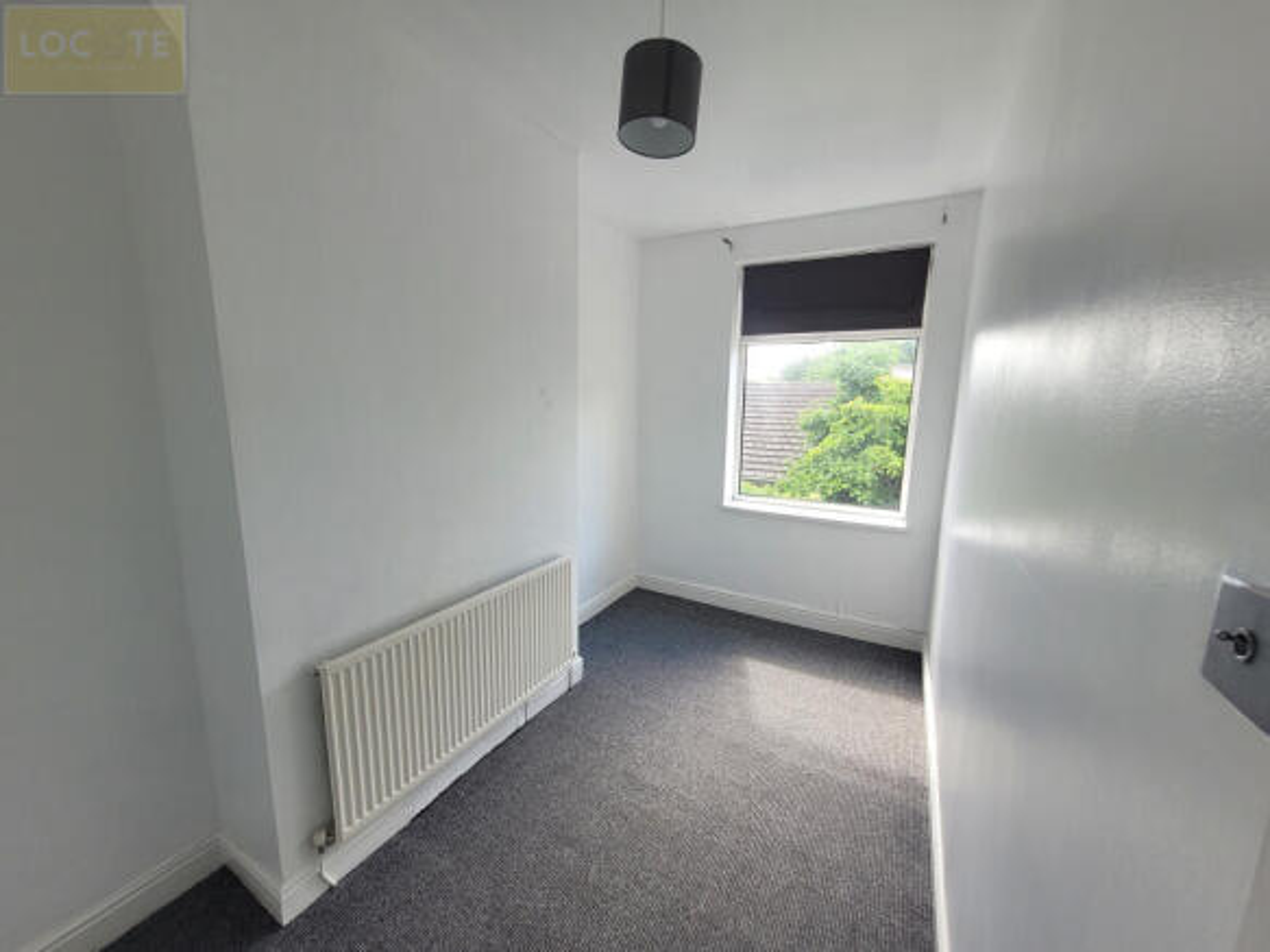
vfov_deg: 89.9
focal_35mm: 13
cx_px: 635
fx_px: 477
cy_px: 476
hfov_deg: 106.2
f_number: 2.2
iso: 64
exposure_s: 1/100
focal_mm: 1.74
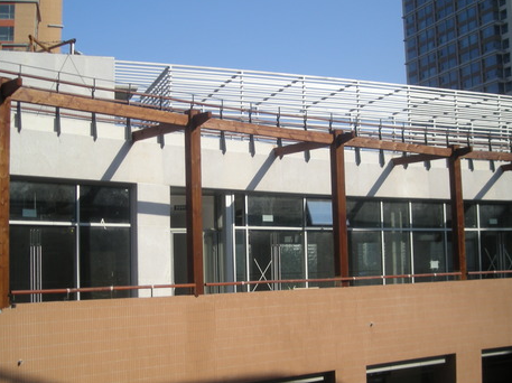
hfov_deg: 41.3
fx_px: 680
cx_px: 268
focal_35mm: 46
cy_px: 200
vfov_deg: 31.5
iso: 50
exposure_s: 1/212
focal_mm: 5.7
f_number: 5.7
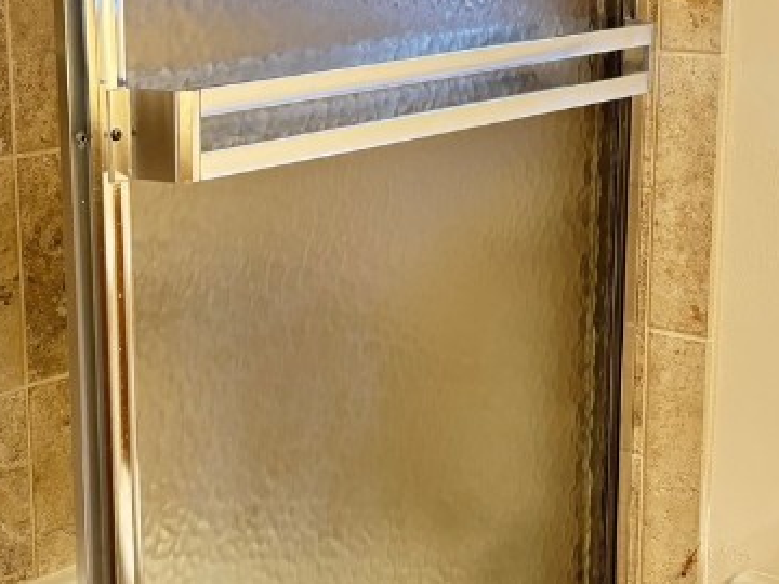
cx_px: 249
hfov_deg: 26.2
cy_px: 251
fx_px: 1665
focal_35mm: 74
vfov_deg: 19.9
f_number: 1.6
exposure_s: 1/60
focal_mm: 5.96
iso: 250
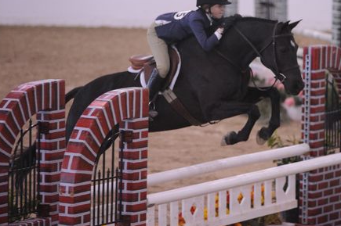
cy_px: 95
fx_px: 2507
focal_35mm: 265
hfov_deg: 7.8
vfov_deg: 5.2
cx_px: 227
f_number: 2.8
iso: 5000
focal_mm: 180
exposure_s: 1/400
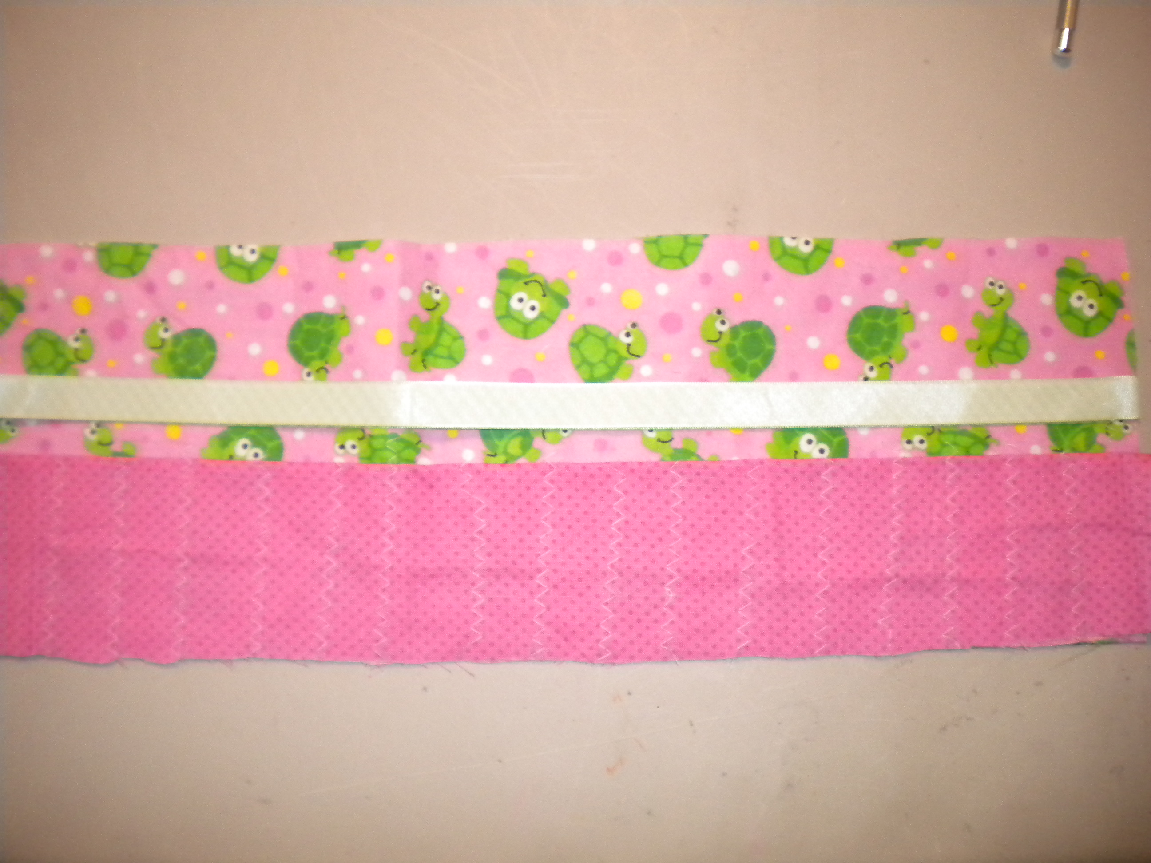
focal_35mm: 35
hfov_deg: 52.6
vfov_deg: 40.7
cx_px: 576
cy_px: 432
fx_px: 1164
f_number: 3.1
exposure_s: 1/30
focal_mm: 6.3
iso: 400
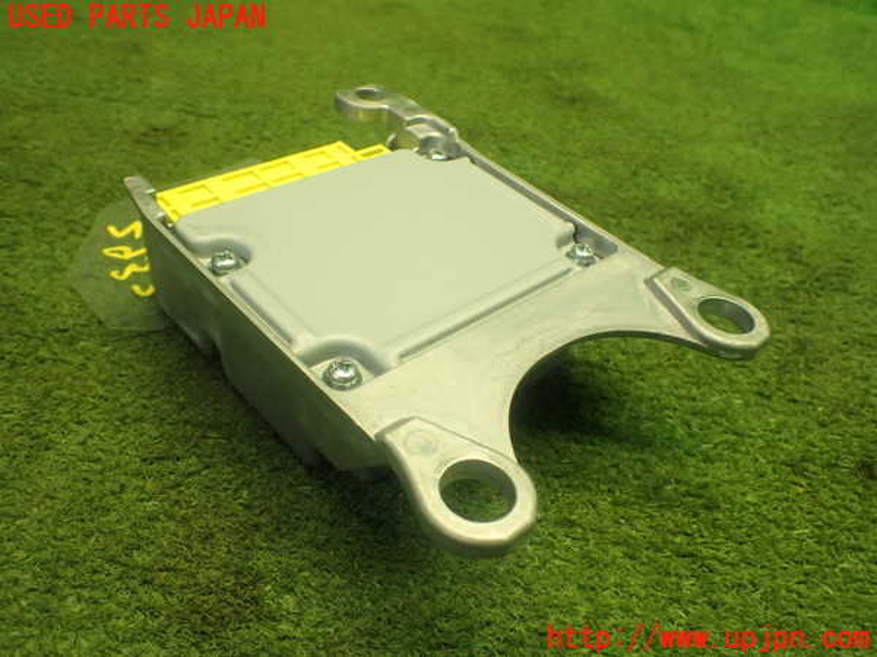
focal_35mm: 30
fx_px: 760
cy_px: 328
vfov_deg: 46.8
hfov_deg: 60.0
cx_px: 438
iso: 400
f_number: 2.3
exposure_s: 1/125
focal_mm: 5.4
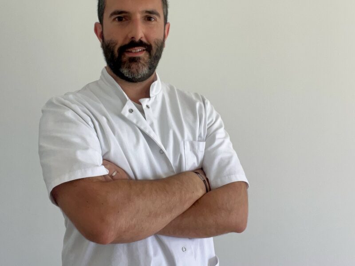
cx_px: 178
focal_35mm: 30
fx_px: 308
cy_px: 133
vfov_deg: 46.8
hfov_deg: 60.0
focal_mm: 2.71
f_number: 2.2
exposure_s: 1/87
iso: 100
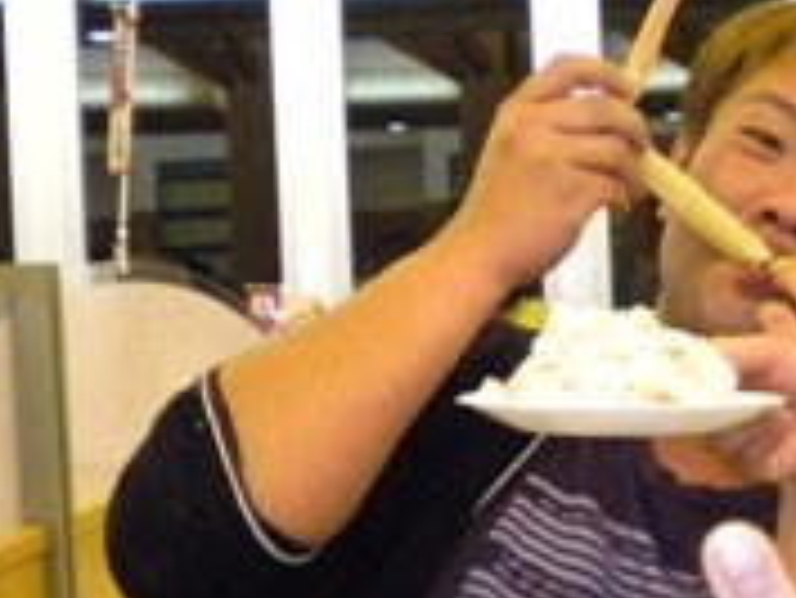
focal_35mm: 101
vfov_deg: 14.7
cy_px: 317
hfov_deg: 18.9
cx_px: 812
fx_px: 2324
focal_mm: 6.3
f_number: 3.1
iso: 800
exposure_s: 1/34.4
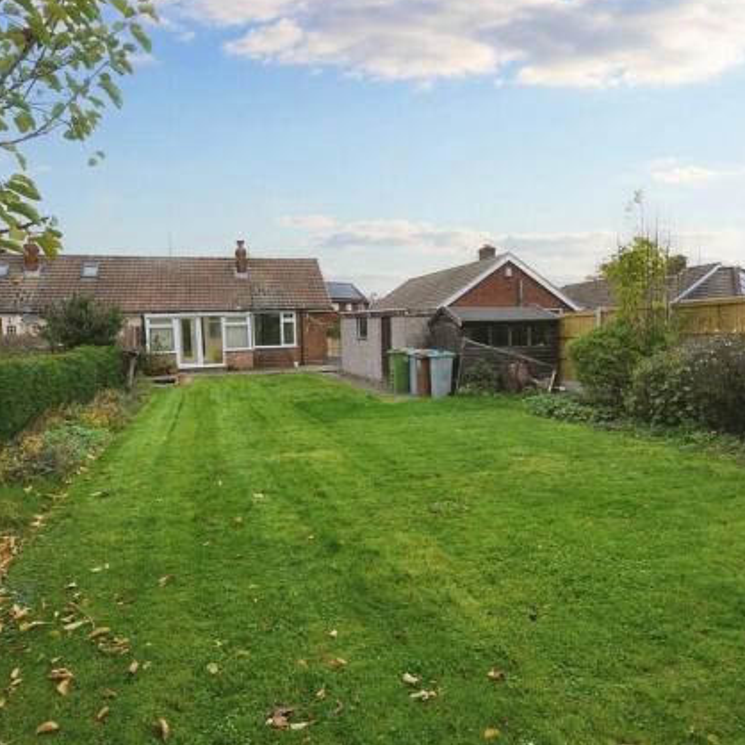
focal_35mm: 20
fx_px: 487
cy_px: 364
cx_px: 379
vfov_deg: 74.8
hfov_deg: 74.8
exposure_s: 1/250
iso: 160
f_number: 8
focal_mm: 10
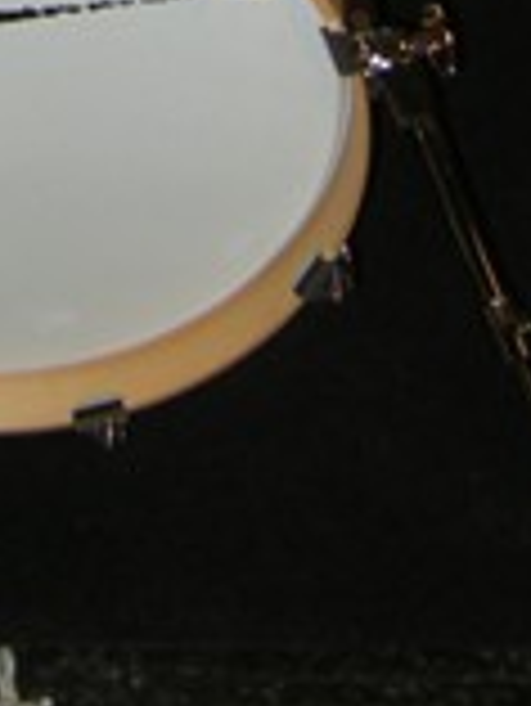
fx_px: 3166
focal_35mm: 155
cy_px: -643
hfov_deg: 9.5
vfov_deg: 11.6
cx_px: -4
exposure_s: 1/30
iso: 72
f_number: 3.2
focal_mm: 6.3
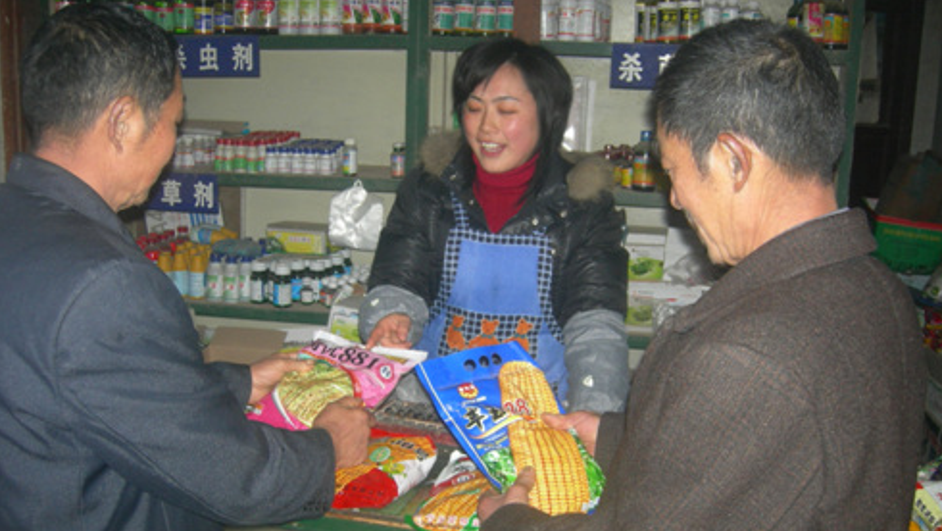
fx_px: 999
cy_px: 297
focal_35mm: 40
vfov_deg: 29.7
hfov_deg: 50.5
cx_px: 475
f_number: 2.7
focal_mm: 7.5
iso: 123
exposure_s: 1/60.1
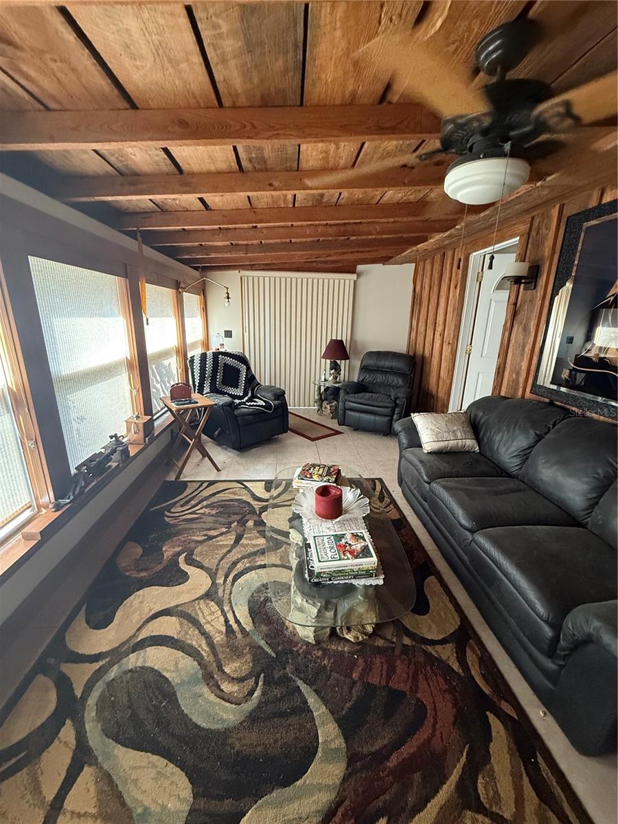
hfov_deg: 85.7
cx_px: 309
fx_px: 333
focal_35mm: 14
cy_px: 412
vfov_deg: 102.1
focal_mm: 2.22
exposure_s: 1/60
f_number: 2.2
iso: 640
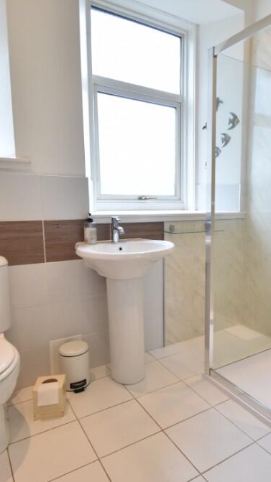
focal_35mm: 24
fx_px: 307
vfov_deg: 76.3
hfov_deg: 46.0
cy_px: 244
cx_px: 202
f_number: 4.5
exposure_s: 1/15
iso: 100
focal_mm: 10
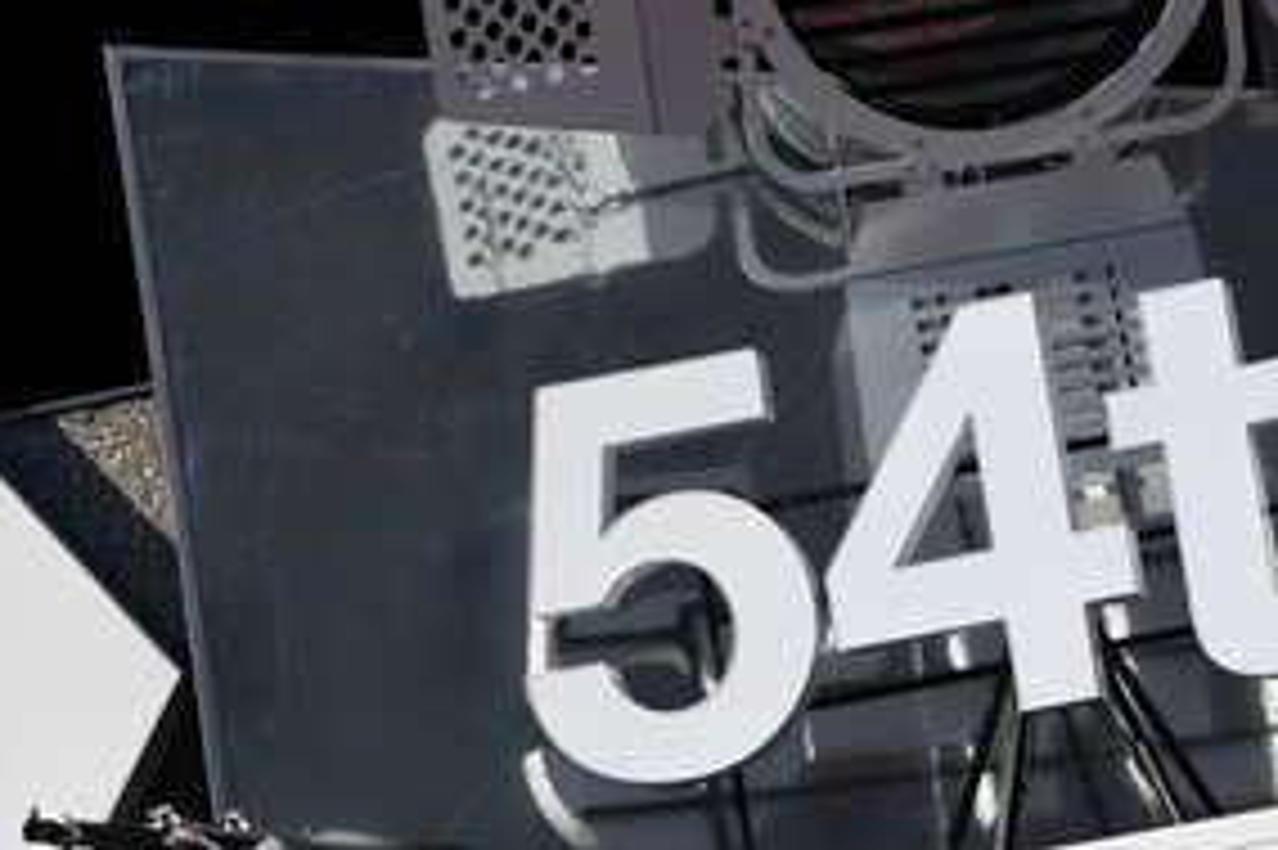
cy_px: 558
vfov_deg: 6.2
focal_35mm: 222
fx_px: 7876
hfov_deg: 9.3
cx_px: 785
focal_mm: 140
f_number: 5
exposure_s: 1/5000
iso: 400
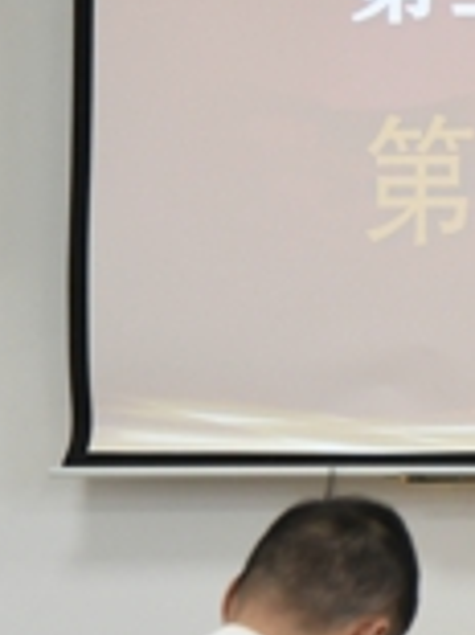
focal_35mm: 245
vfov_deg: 8.1
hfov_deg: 5.8
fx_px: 4489
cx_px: 1196
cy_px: 43
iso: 1100
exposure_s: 1/125
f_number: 4
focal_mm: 58
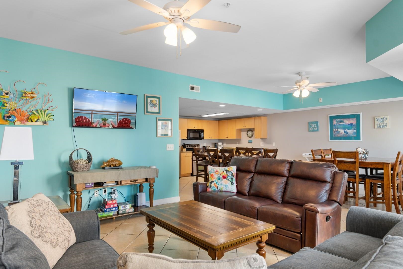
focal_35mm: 22
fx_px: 246
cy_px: 134
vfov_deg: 57.2
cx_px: 202
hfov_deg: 78.6
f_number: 5
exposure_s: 1/8
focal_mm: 15
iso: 100
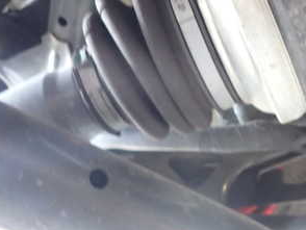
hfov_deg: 36.8
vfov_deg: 27.8
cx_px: 219
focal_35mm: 51
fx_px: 451
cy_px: 34
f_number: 2
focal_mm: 4.5
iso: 800
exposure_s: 1/25
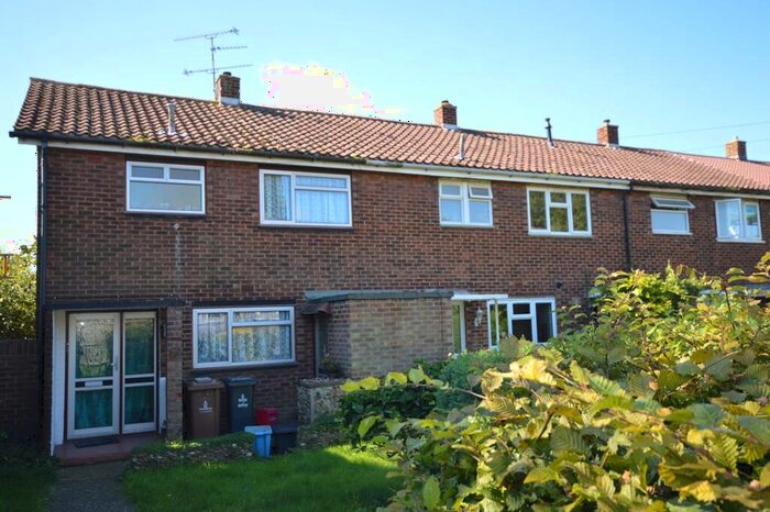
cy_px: 256
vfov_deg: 43.6
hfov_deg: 62.0
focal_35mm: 30
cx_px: 385
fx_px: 641
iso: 180
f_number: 5.6
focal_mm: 20
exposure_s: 1/125
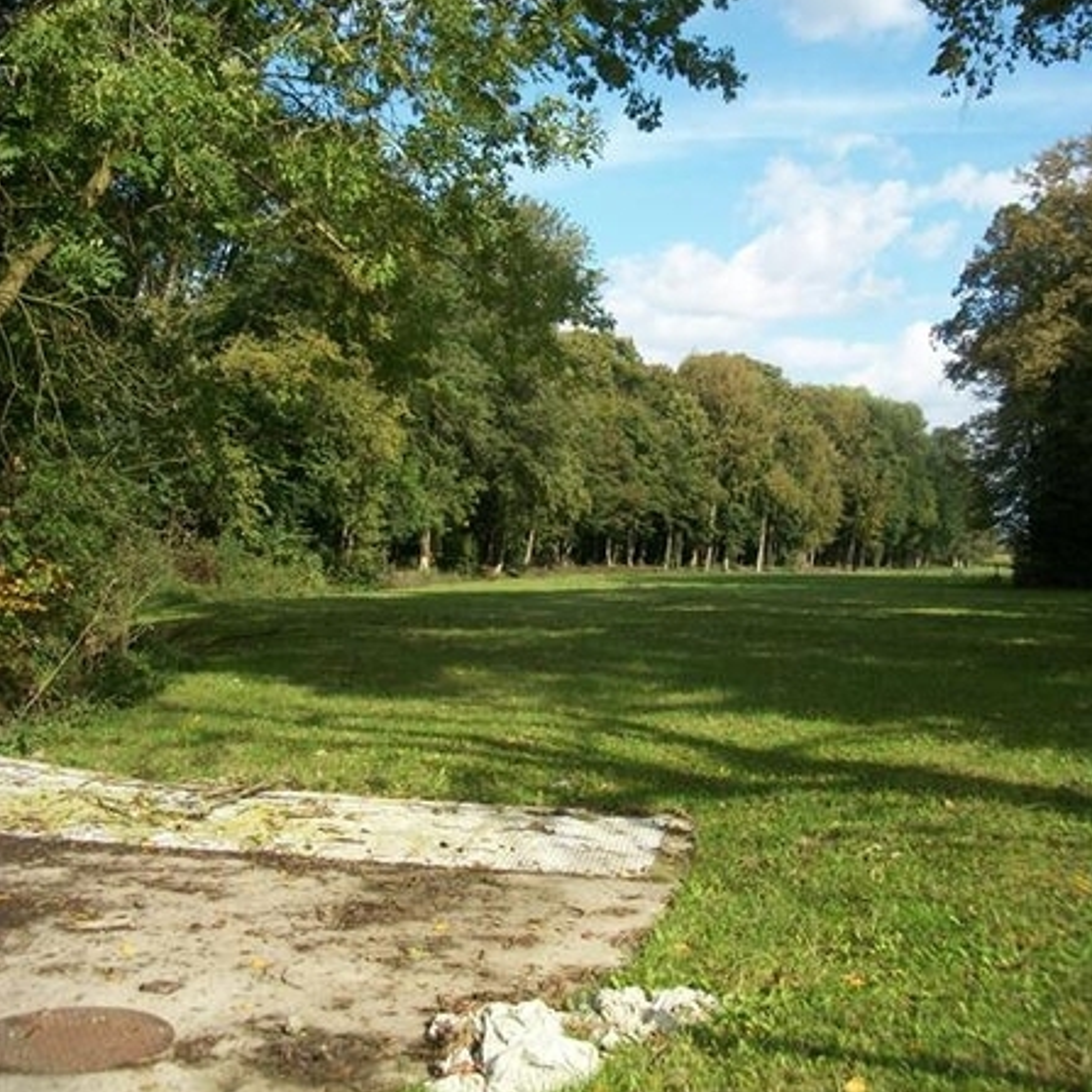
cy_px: 381
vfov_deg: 43.4
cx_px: 545
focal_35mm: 38
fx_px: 1356
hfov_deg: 43.9
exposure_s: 1/800
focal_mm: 5.7
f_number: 2.9
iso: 80
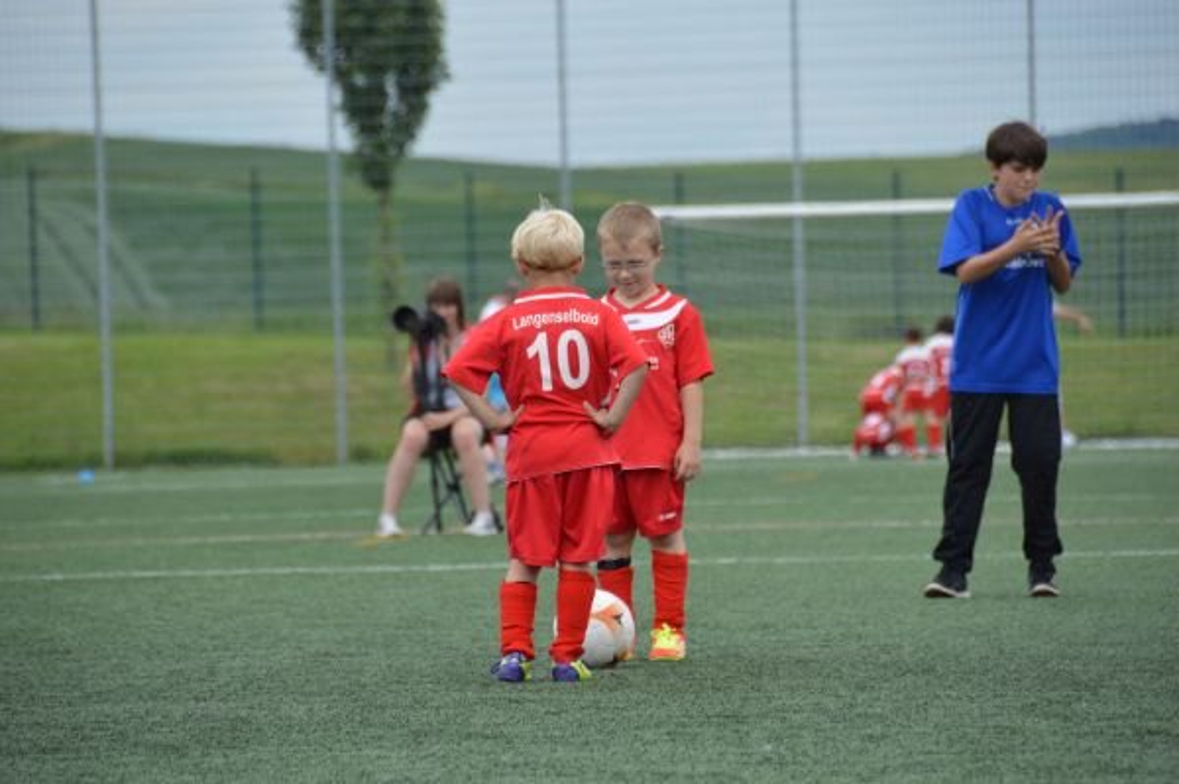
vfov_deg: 4.6
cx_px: 590
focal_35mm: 300
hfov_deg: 6.9
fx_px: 9817
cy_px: 392
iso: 400
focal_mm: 200
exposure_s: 1/1250
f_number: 5.6
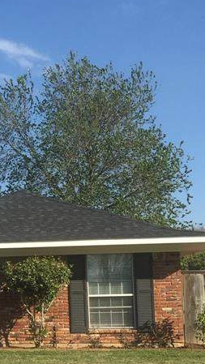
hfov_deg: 15.2
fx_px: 695
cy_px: 275
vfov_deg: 28.9
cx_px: -123
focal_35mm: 72
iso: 32
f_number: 2.2
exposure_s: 1/1582
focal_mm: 4.15
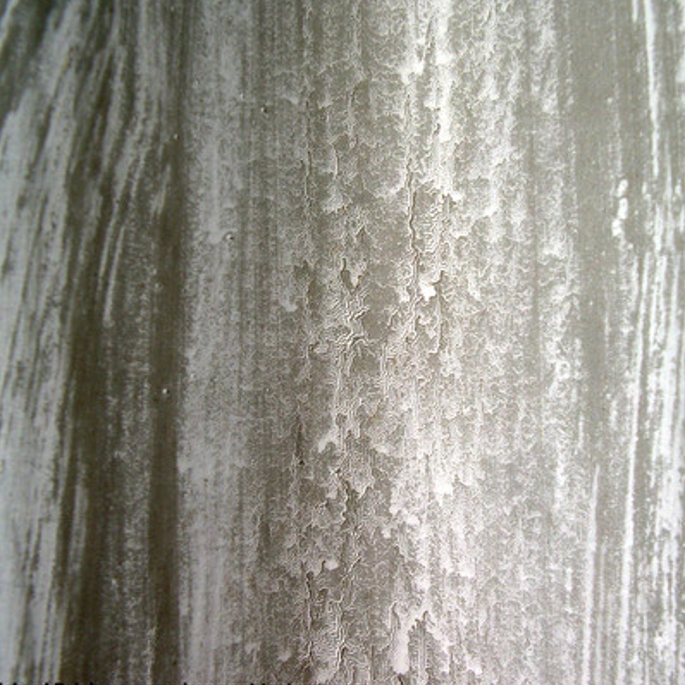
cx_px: 432
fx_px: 1007
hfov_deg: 37.3
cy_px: 342
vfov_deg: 37.6
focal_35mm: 45
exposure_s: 1/1250
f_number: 5
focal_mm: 7.6
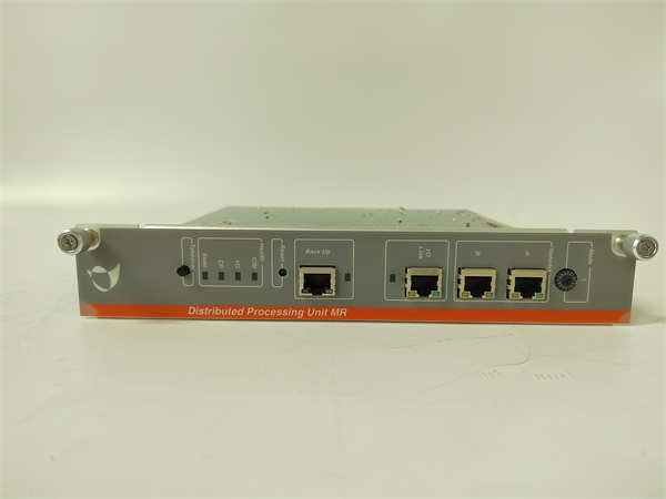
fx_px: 443
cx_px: 333
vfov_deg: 58.9
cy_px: 250
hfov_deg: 73.9
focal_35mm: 23
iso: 2525
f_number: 1.9
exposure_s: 1/100
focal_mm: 5.52
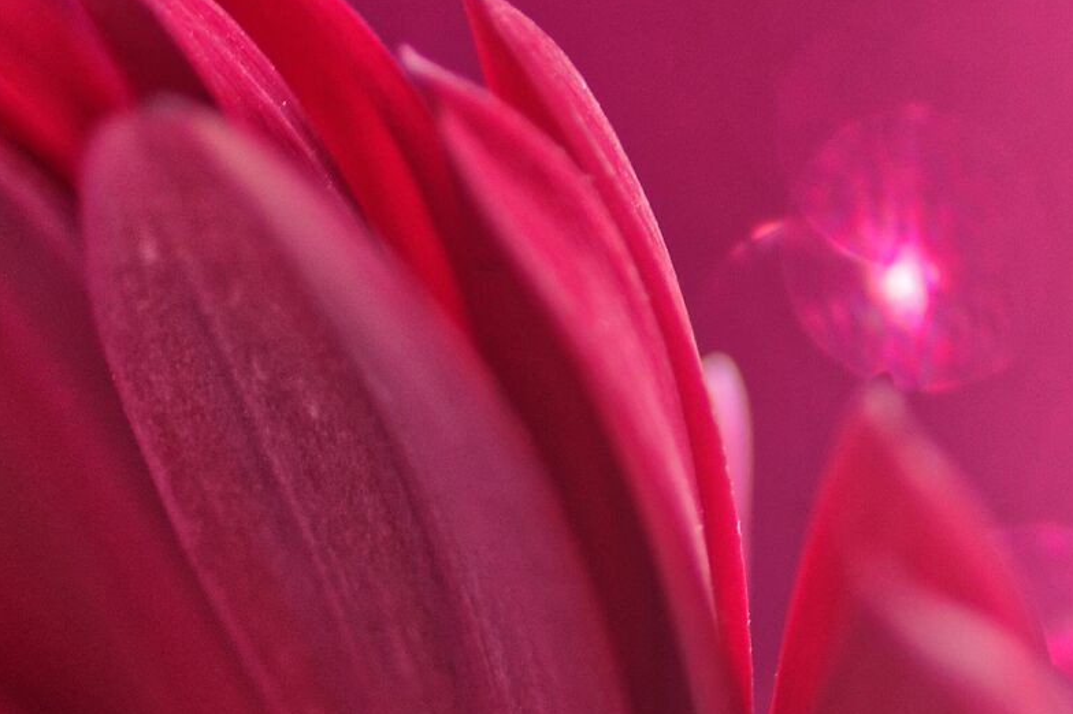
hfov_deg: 4.5
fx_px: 13674
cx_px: -398
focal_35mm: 459
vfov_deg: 3.0
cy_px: 662
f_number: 2.8
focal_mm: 100
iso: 100
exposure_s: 1/250
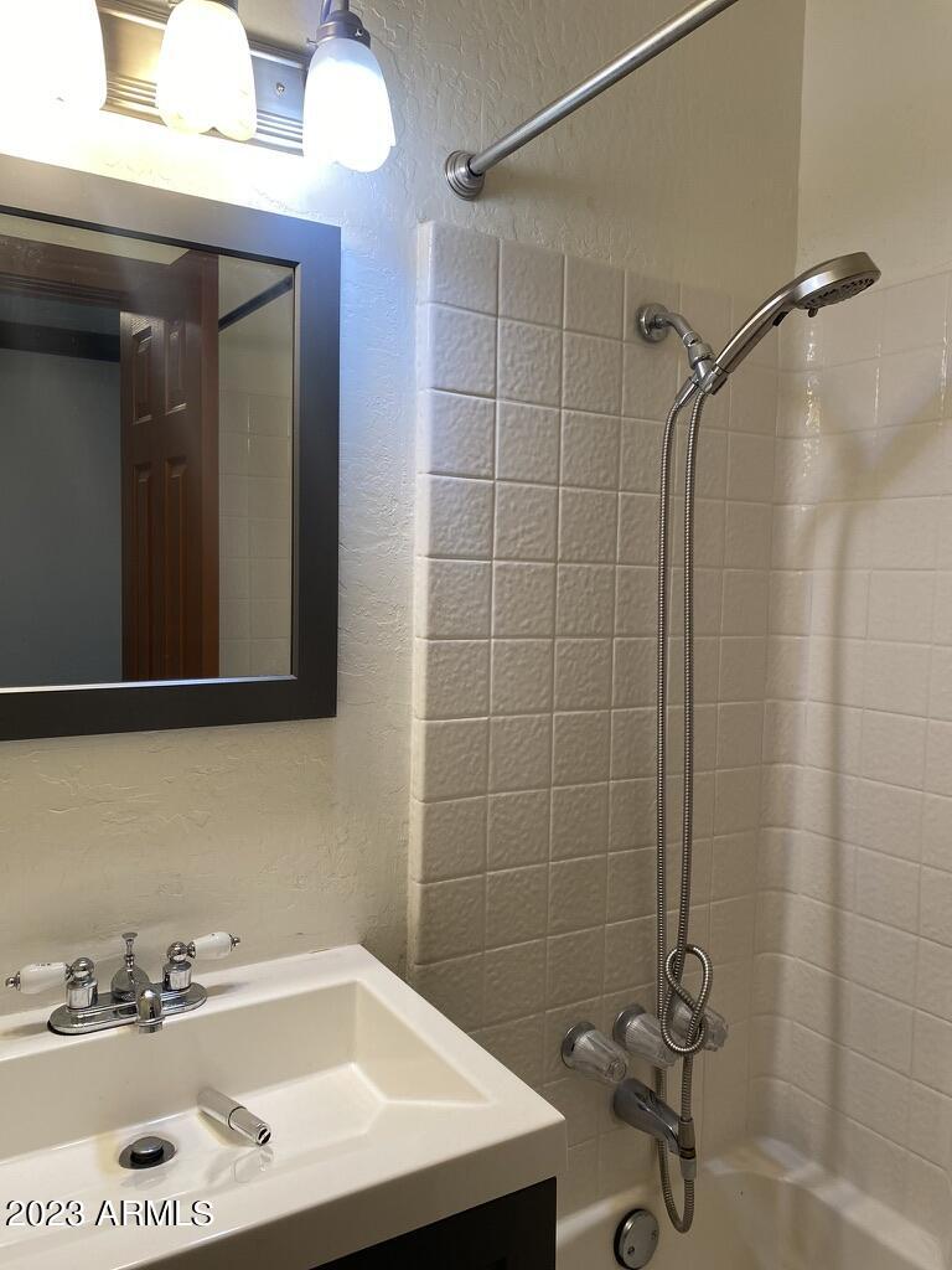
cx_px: 476
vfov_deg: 67.3
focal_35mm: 26
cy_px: 635
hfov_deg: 53.1
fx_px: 953
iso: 80
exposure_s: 1/120
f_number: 1.8
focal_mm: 4.25
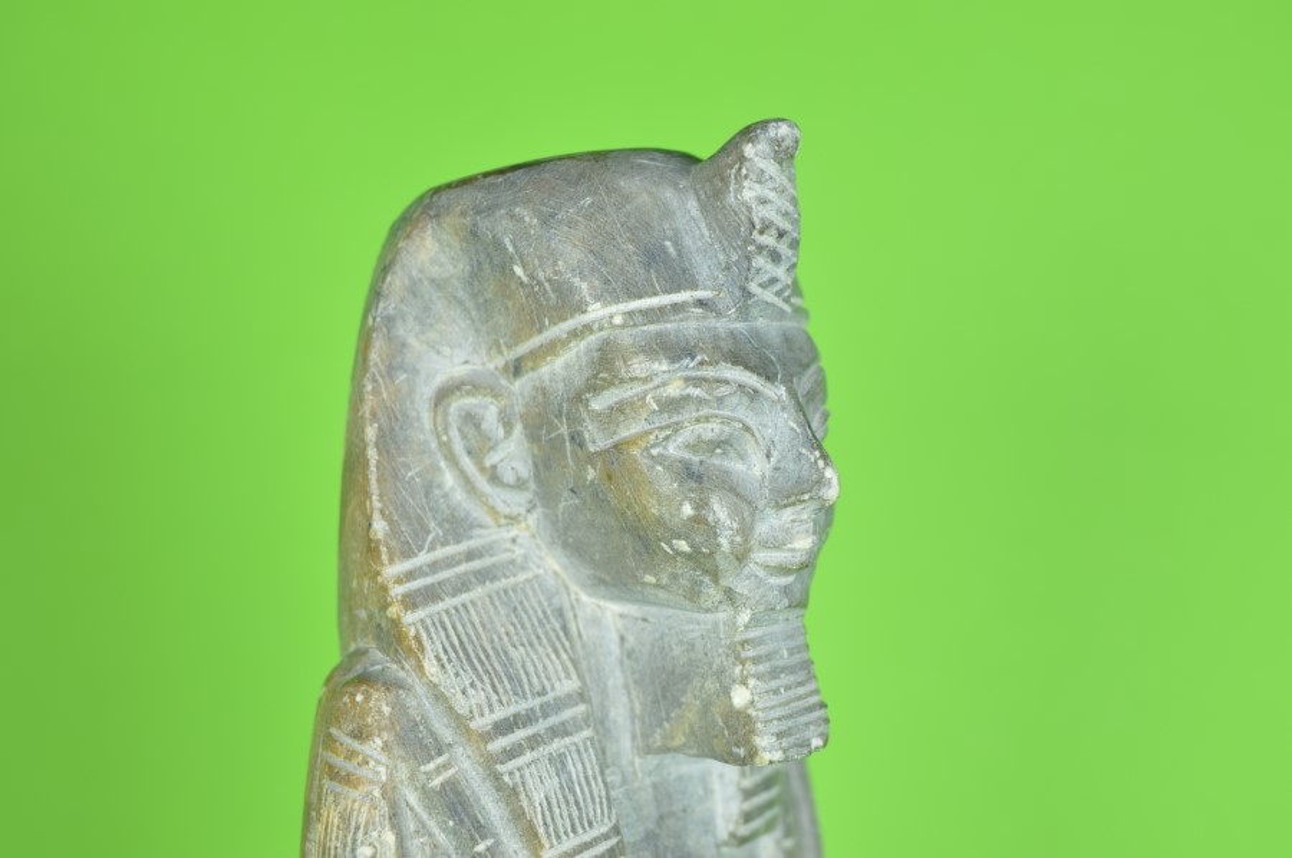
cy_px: 429
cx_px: 646
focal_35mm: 48
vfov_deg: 28.0
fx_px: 1721
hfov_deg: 41.2
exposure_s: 1/125
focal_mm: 32
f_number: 6.3
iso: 100
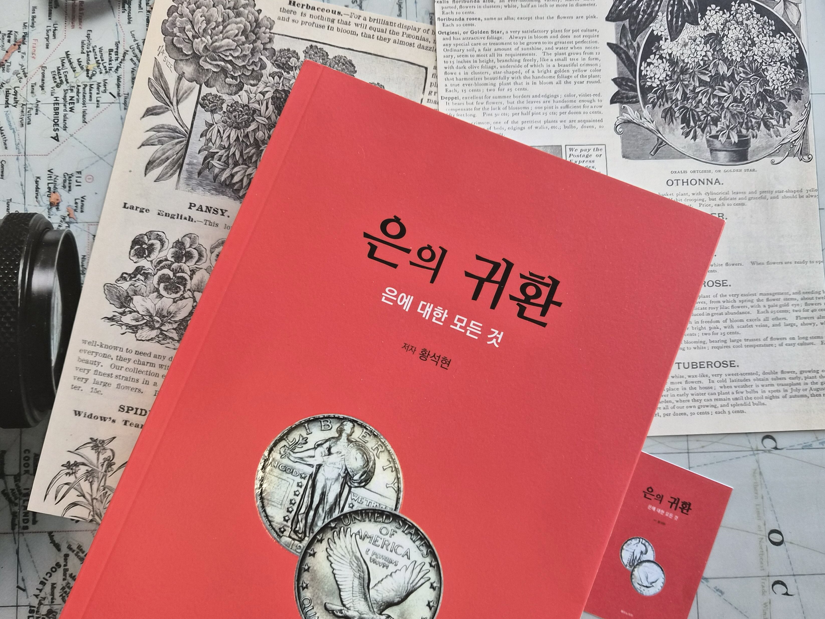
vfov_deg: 49.7
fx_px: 667
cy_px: 336
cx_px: 425
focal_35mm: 28
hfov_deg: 63.4
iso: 200
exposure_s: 1/120
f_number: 1.8
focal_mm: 5.4
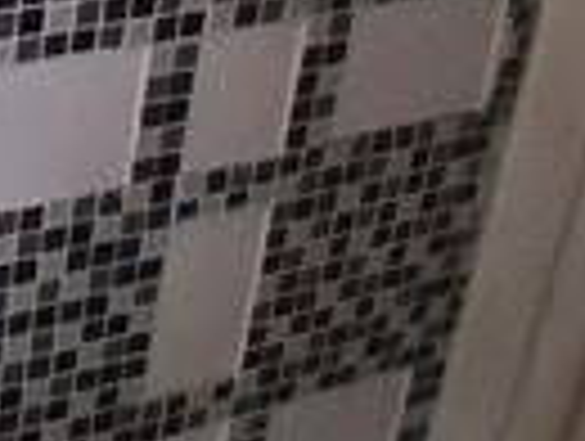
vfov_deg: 19.6
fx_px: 1016
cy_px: -302
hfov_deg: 17.3
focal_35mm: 60
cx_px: -688
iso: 125
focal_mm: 1.42
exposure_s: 1/30
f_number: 2.2
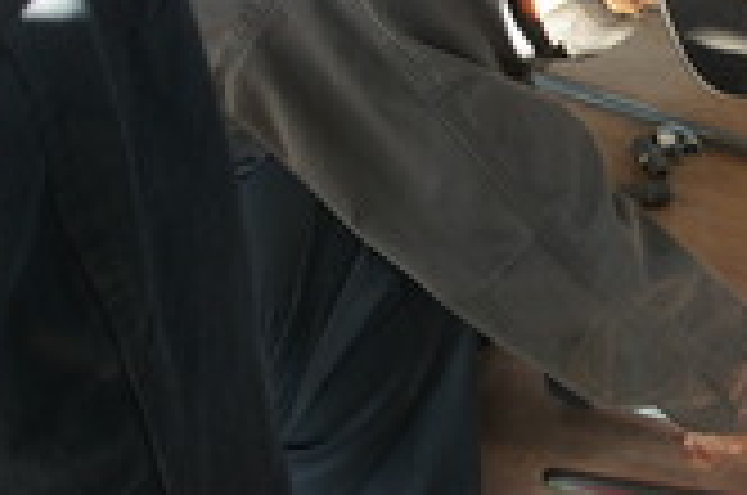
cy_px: 119
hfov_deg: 24.9
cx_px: 729
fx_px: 1615
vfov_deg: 17.3
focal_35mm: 78
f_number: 3.5
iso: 250
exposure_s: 1/30
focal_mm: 18
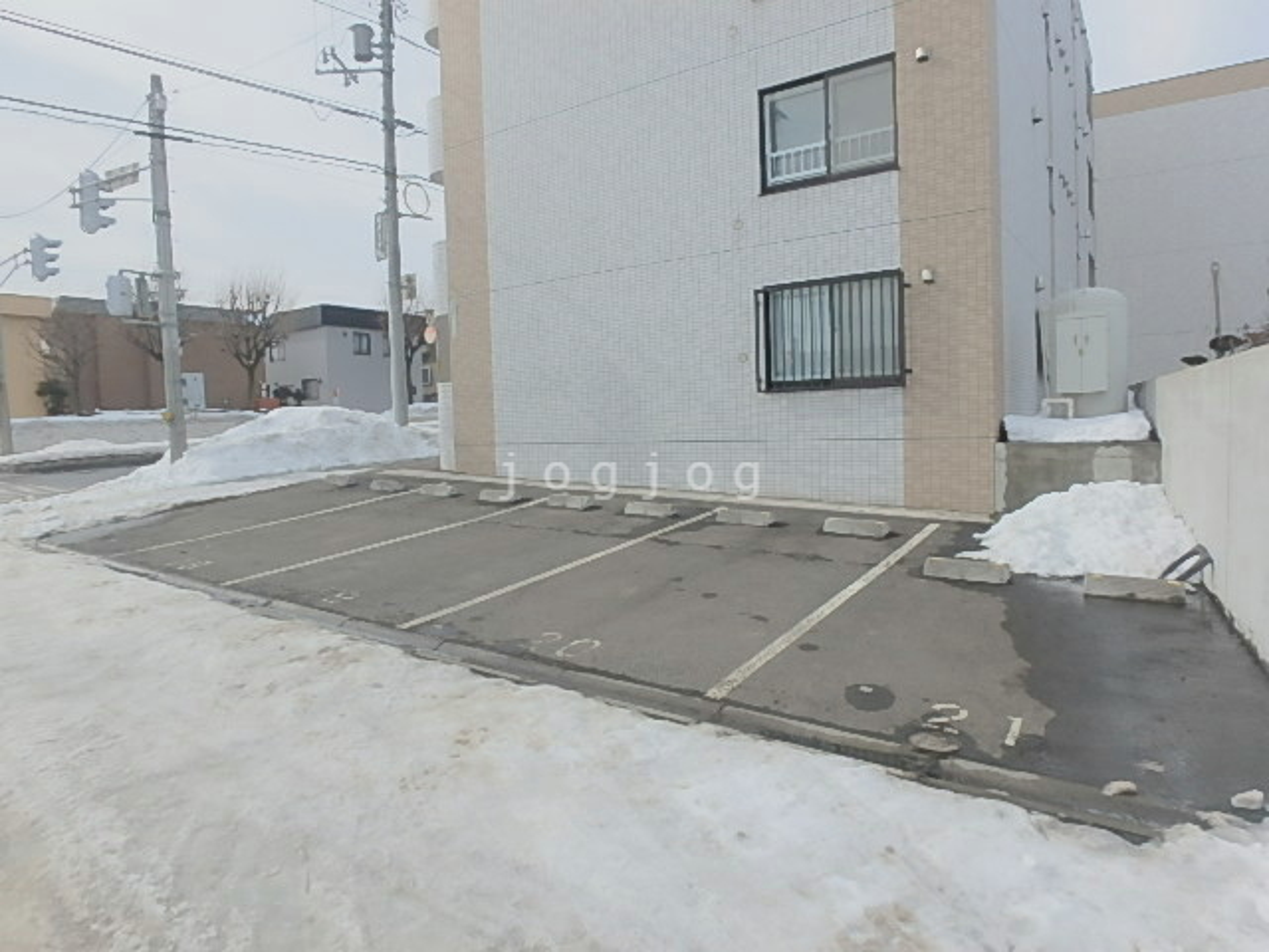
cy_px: 476
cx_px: 634
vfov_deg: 63.4
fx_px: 770
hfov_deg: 79.0
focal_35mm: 21
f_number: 6
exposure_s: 1/640
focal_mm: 3.7
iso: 125
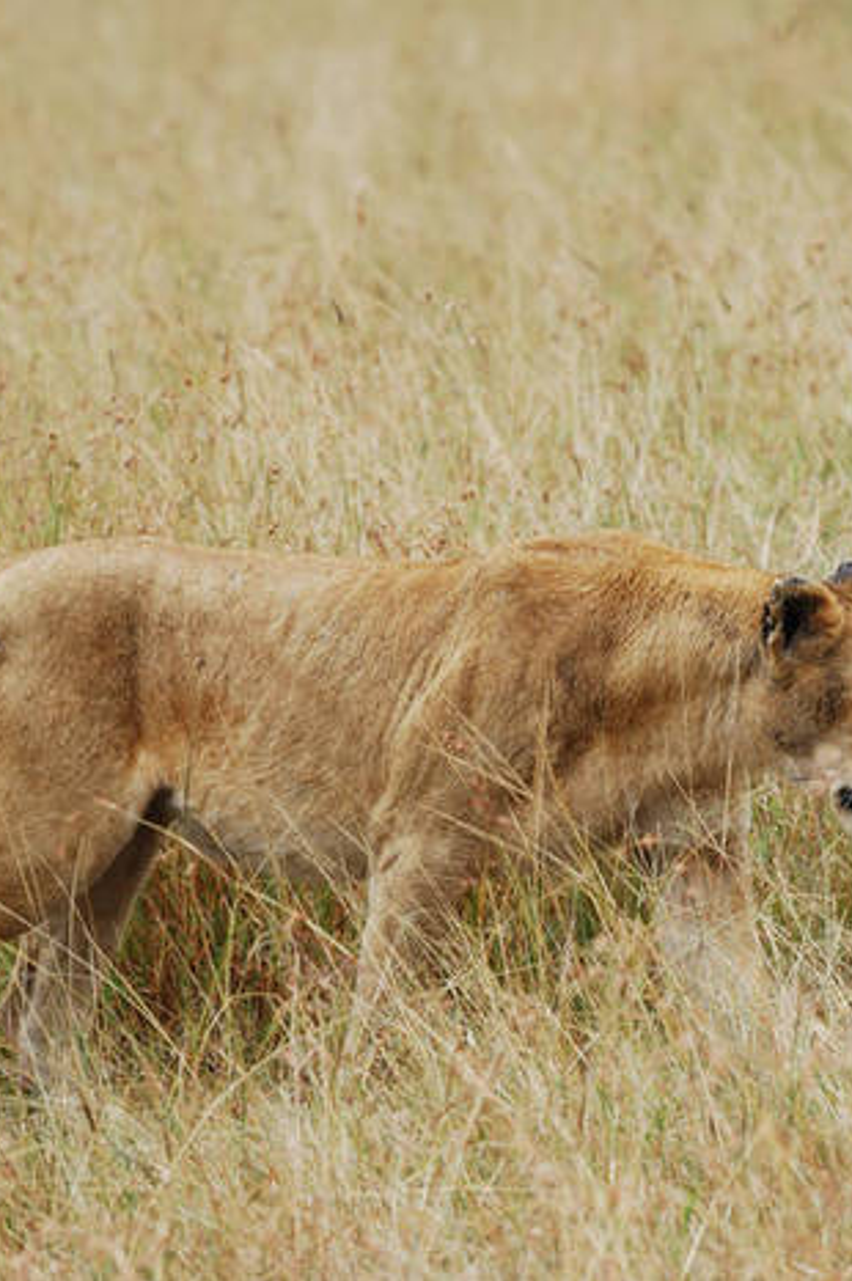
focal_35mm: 745
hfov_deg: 1.8
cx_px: 594
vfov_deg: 2.8
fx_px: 26485
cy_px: 640
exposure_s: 1/400
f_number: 5.6
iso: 360
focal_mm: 330
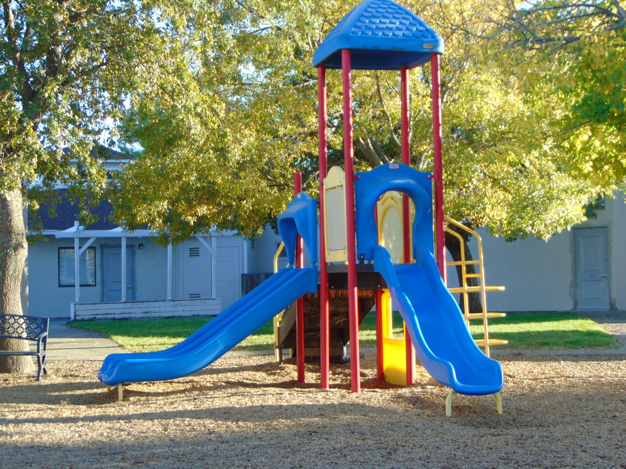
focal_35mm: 71
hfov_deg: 27.4
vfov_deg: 20.7
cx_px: 313
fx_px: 1284
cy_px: 234
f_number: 3.7
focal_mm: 12.8
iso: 80
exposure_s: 1/125
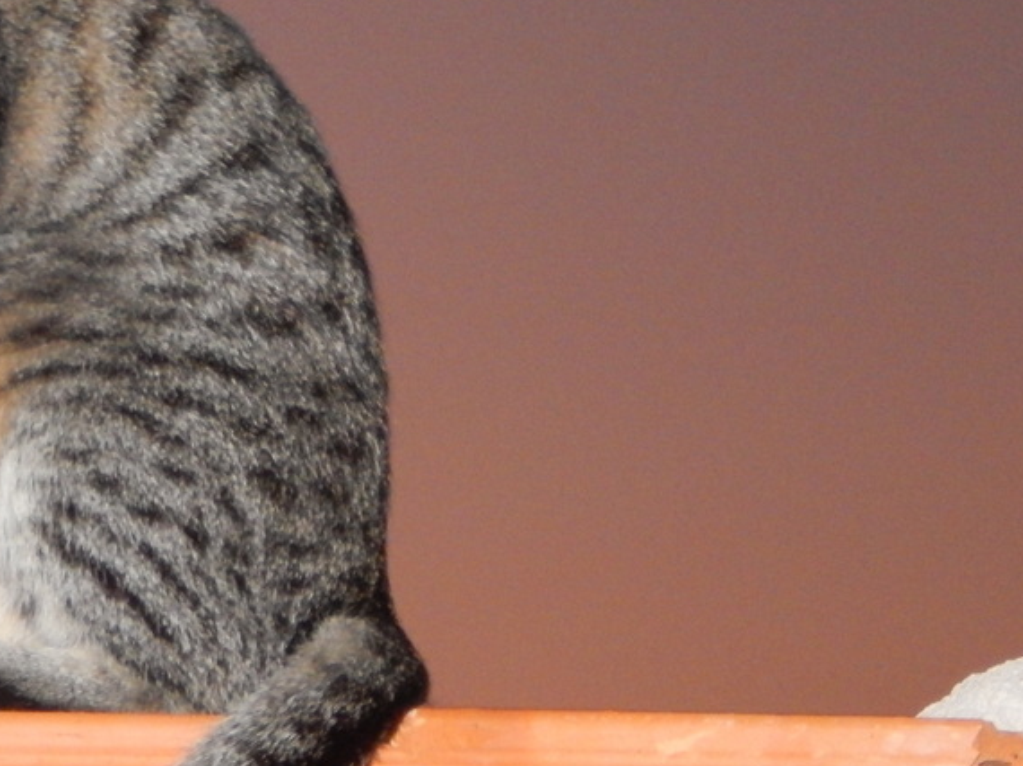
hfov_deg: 7.1
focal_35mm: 278
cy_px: 91
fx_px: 8212
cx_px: -13
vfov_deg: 5.3
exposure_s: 1/30
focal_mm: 23.4
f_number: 4.8
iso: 640
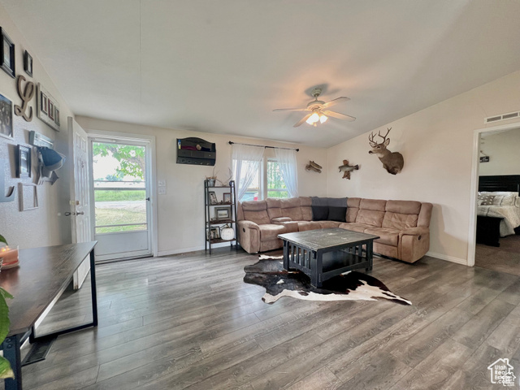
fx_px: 195
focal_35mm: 13
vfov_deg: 89.9
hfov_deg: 106.2
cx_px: 260
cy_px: 195
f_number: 1.8
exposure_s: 1/60
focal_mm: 1.57
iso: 160
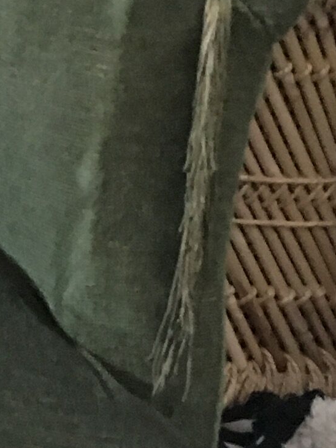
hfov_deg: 8.5
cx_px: -468
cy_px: 162
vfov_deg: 12.3
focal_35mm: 160
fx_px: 2071
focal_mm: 4.15
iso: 400
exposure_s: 1/17
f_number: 2.2
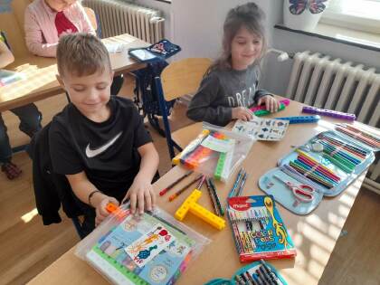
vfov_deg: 54.9
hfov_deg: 69.4
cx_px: 190
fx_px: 274
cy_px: 142
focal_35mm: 25
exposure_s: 1/50
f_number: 2
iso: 25
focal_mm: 4.6
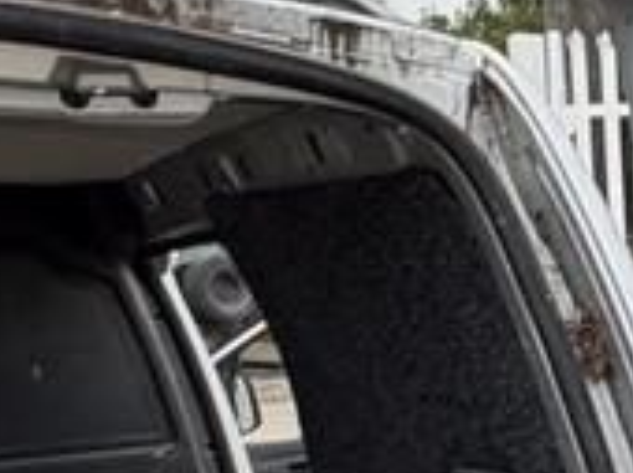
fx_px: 1351
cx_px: 923
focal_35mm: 74
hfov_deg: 22.2
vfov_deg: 18.8
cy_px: 562
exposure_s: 1/116
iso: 40
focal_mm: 2.22
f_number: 2.2
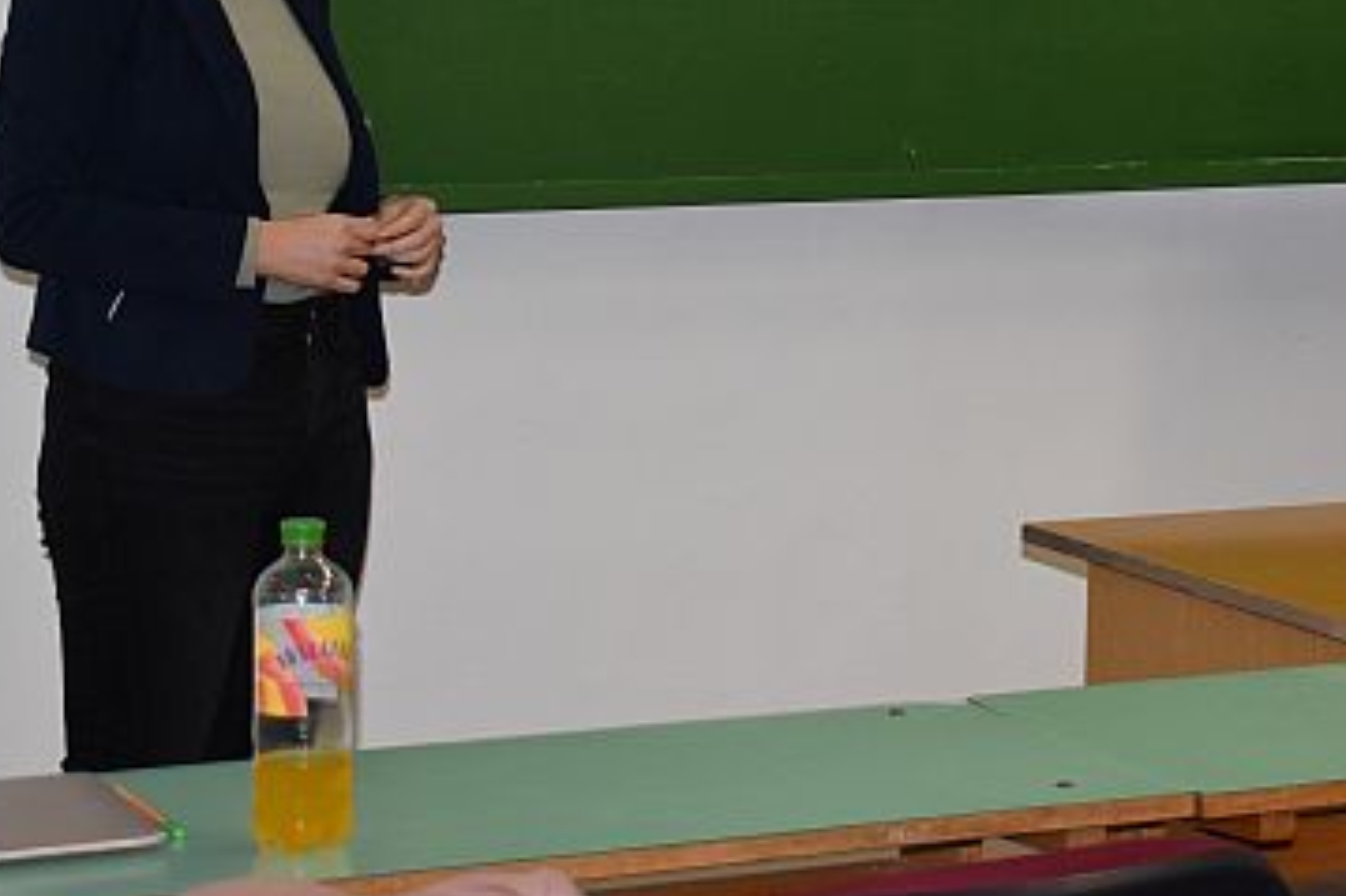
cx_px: 967
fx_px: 3999
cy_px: 111
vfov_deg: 12.7
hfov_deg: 19.0
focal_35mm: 107
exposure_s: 1/160
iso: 800
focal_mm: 40
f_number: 5
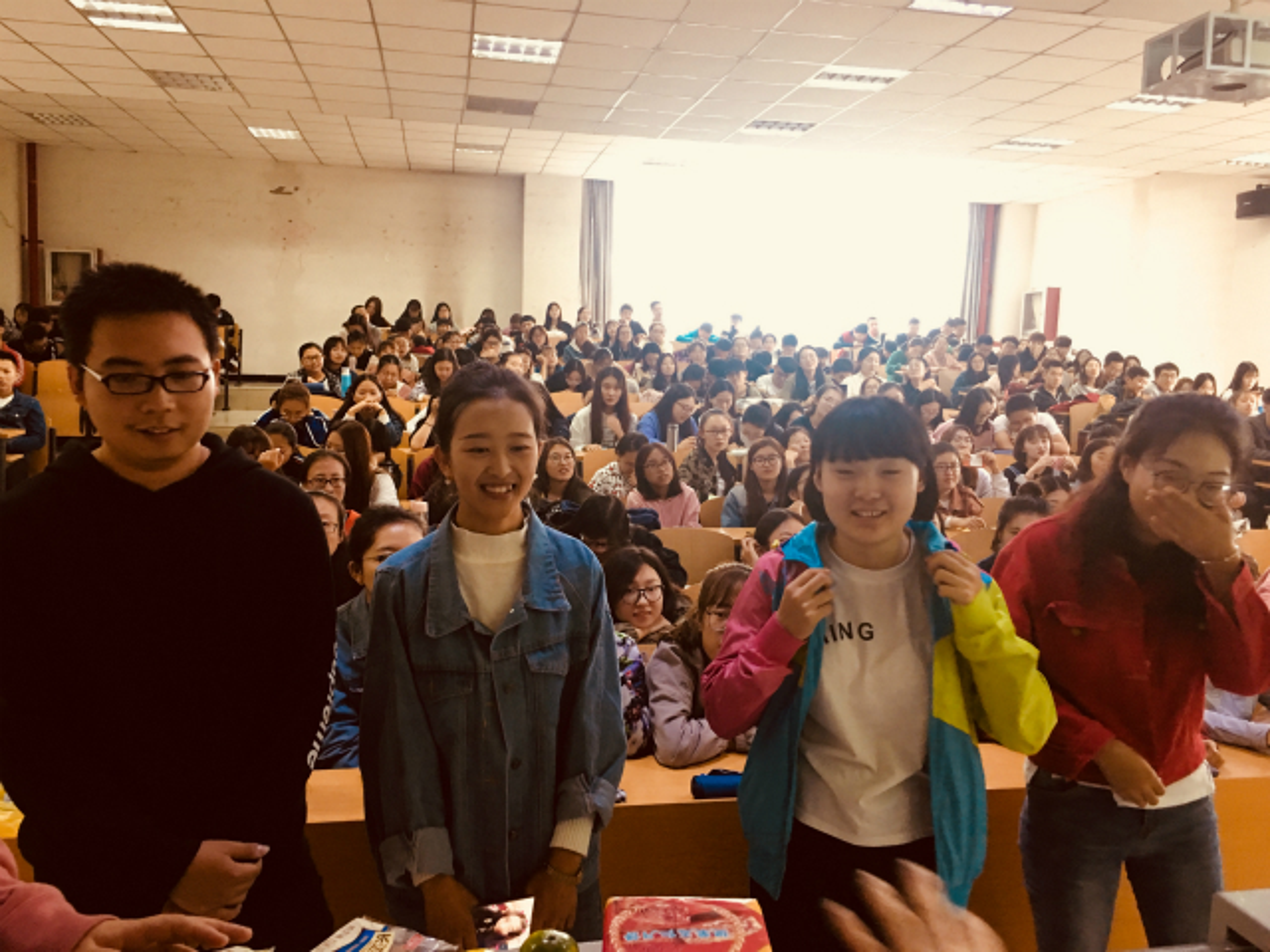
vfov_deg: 48.2
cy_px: 476
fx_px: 1064
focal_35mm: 29
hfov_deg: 61.7
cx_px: 635
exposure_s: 1/17
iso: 100
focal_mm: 4.15
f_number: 2.2
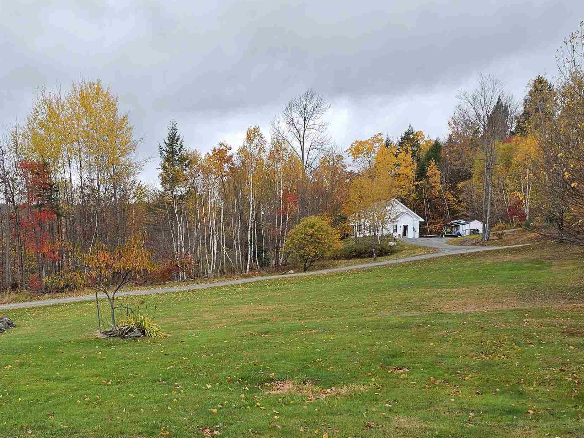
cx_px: 209
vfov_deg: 32.5
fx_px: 725
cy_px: 360
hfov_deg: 43.4
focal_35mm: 43
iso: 10
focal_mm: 6.3
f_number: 1.7
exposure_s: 1/148
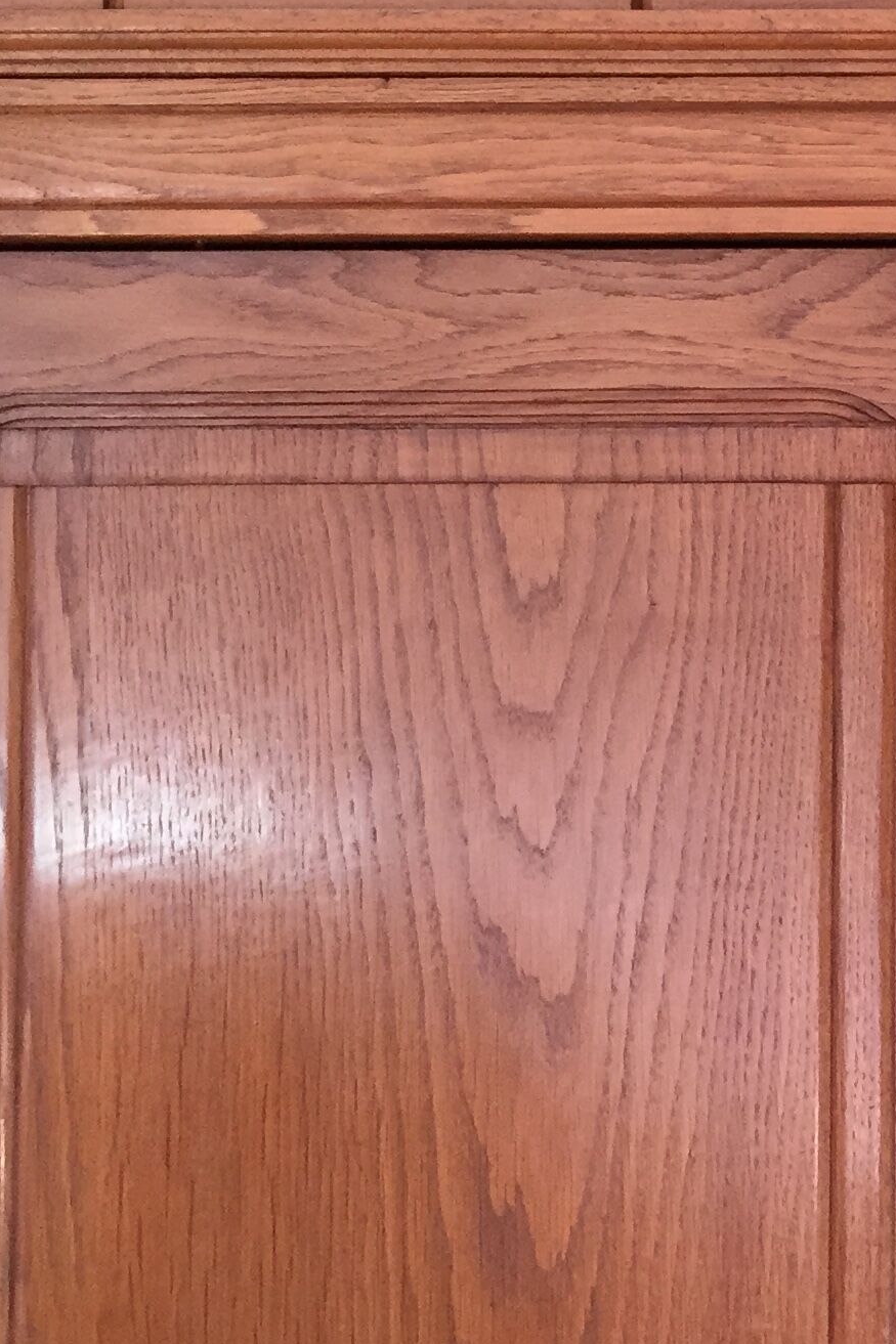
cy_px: 569
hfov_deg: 17.0
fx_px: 2801
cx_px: 1211
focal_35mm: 75
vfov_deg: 27.0
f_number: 2.2
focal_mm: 4.15
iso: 80
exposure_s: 1/33
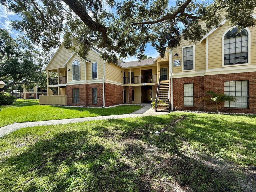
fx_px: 104
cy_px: 96
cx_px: 128
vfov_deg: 85.7
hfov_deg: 102.1
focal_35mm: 14
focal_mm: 2.22
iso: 64
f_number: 2.2
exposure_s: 1/928
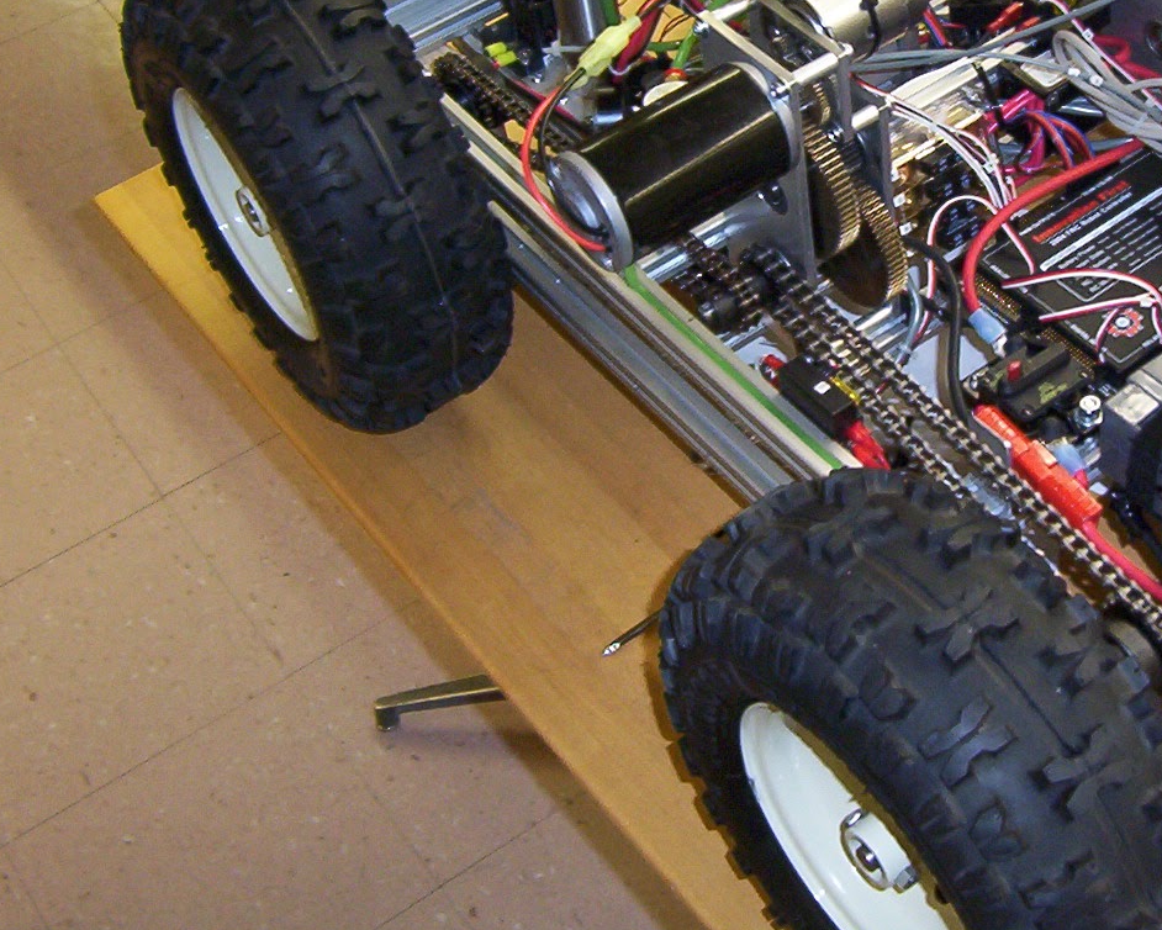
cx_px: 928
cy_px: 183
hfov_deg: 30.2
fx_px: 2098
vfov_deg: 24.6
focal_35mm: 61
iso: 140
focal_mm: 5.54
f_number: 2.76
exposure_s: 1/30
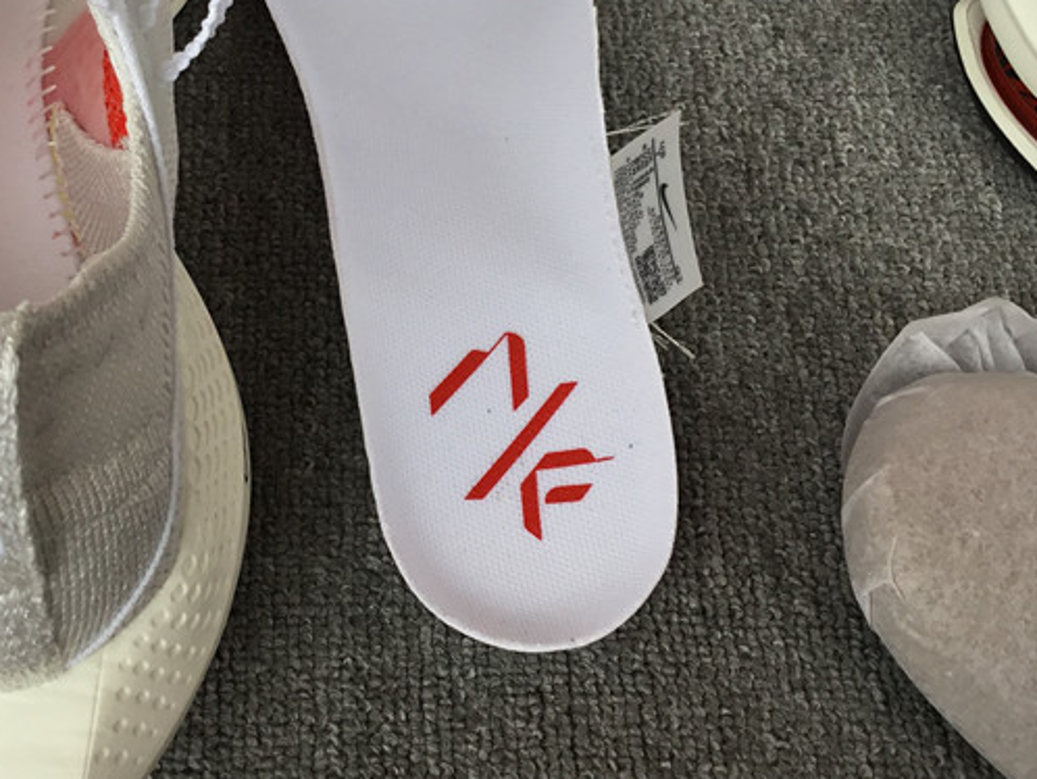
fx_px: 1678
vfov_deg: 25.5
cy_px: 107
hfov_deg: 34.1
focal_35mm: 56
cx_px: 373
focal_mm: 3.3
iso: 25
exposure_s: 1/50
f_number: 2.4
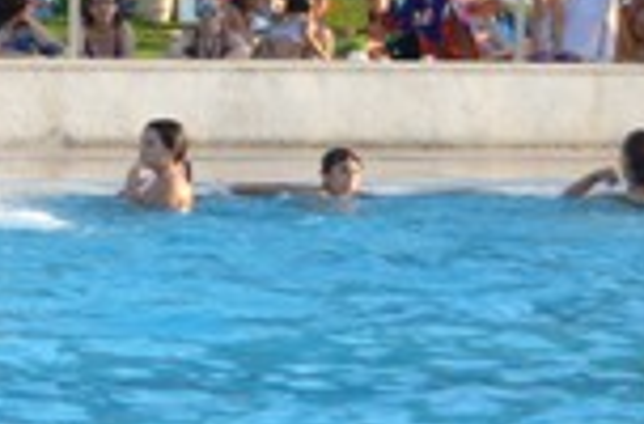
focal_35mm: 348
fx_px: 6202
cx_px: -564
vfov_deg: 3.9
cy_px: -246
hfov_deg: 5.8
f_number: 6.3
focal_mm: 55
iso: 200
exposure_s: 1/160
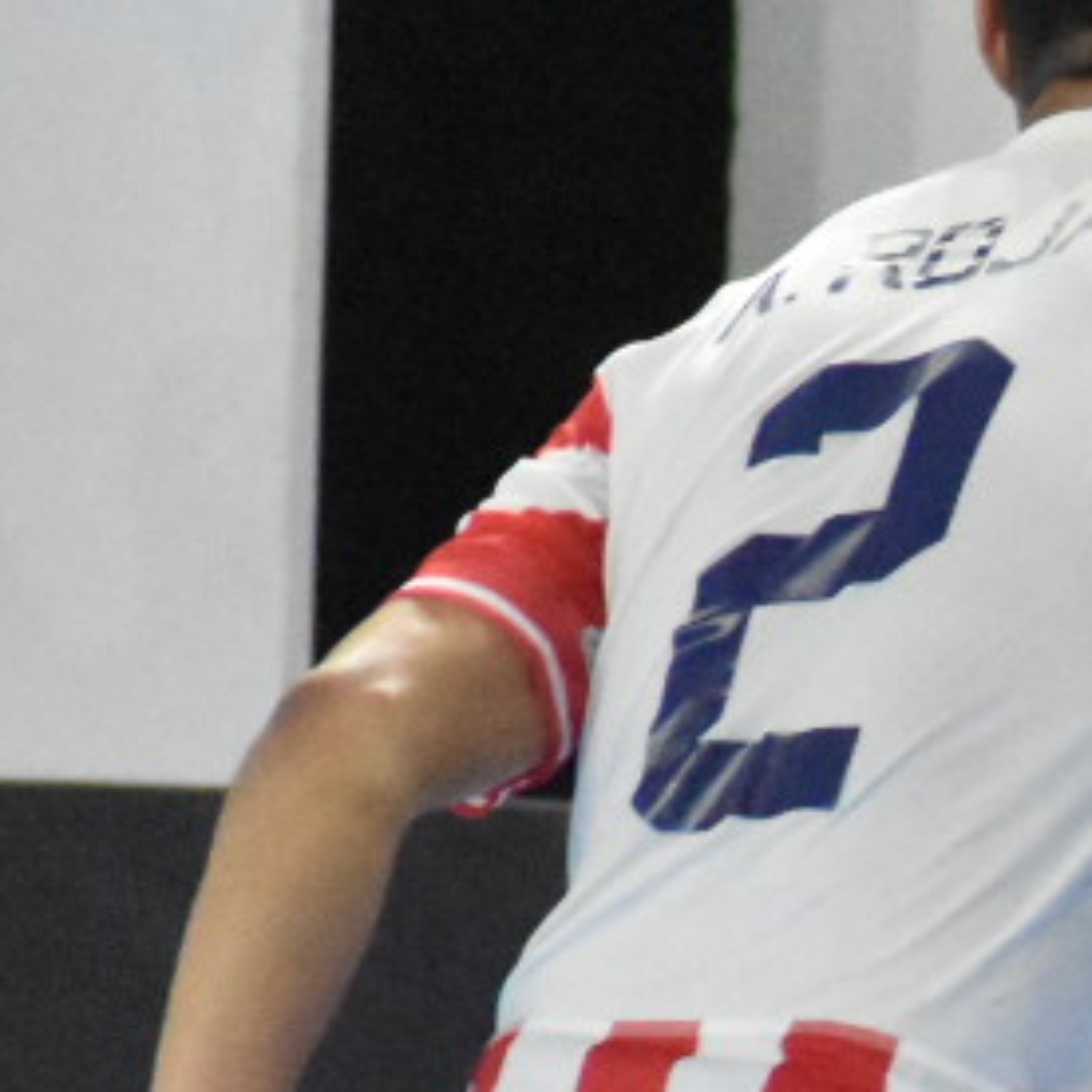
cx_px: 1856
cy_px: 1278
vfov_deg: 1.6
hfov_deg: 1.6
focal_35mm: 1123
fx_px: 40080
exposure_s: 1/800
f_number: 5
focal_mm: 150
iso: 10000
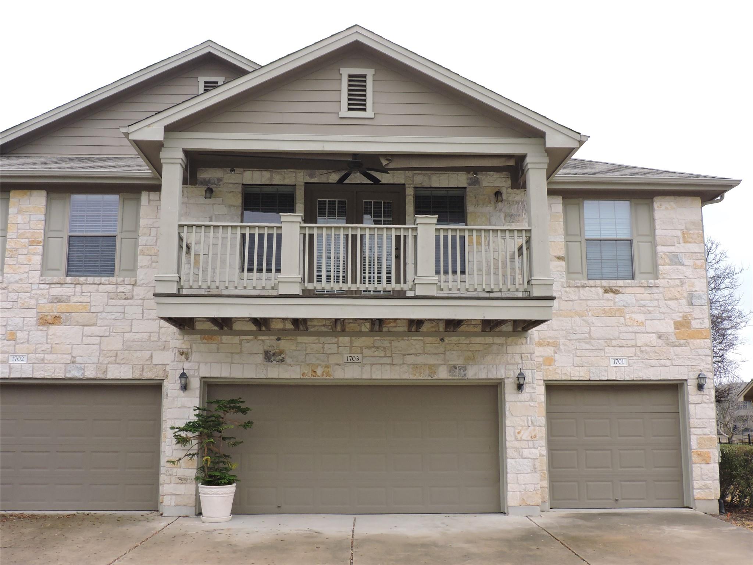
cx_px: 376
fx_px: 870
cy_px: 282
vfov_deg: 36.0
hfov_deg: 46.8
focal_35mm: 40
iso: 280
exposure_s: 1/800
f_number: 3.3
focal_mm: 7.1
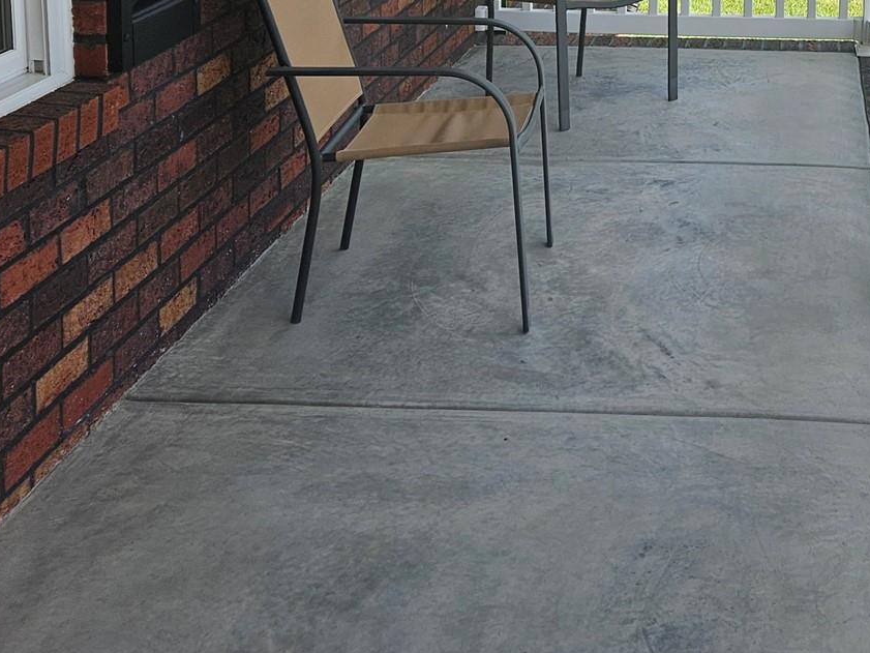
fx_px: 1408
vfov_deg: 23.9
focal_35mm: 56
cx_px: 751
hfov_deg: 32.9
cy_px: -116
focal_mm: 5.4
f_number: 1.8
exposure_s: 1/922
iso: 25
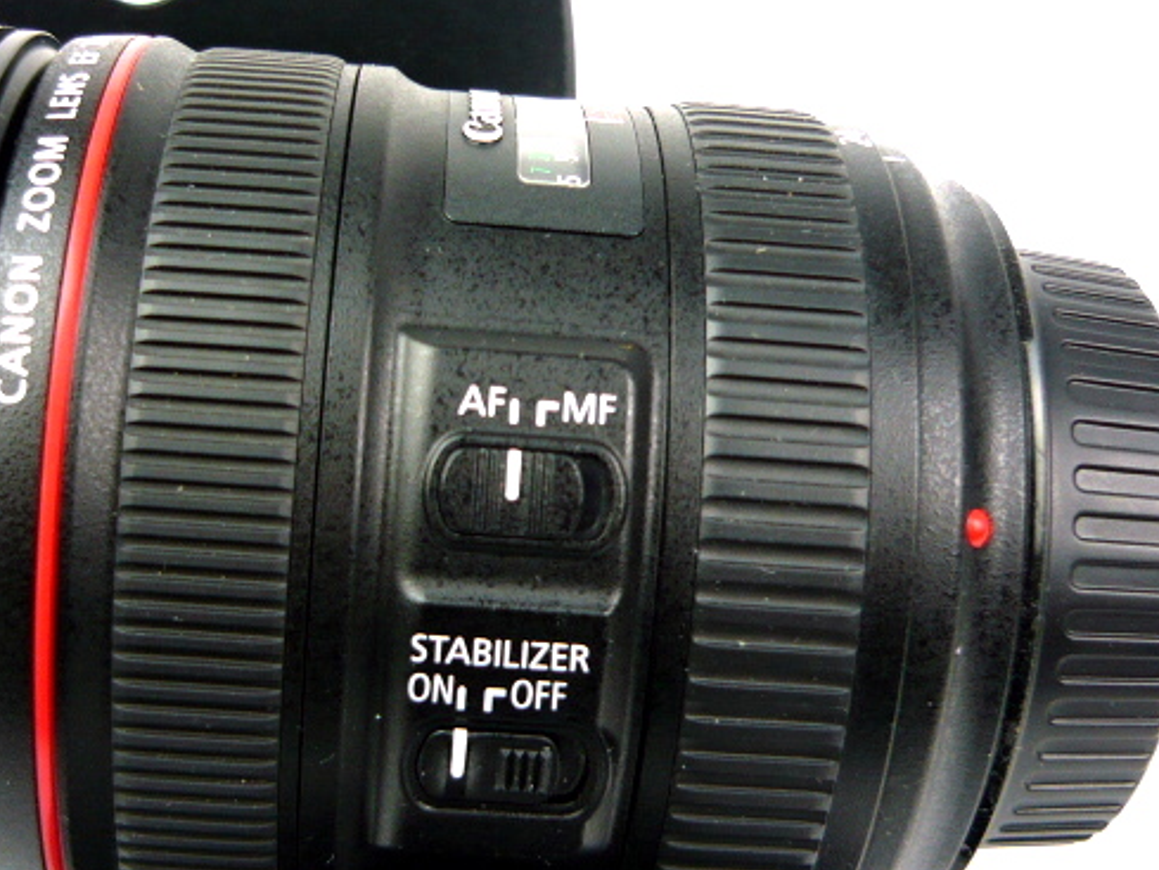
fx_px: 1842
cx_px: 505
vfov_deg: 26.6
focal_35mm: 55
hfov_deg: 34.9
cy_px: 446
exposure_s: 1/30
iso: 100
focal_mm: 5.5
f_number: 2.8
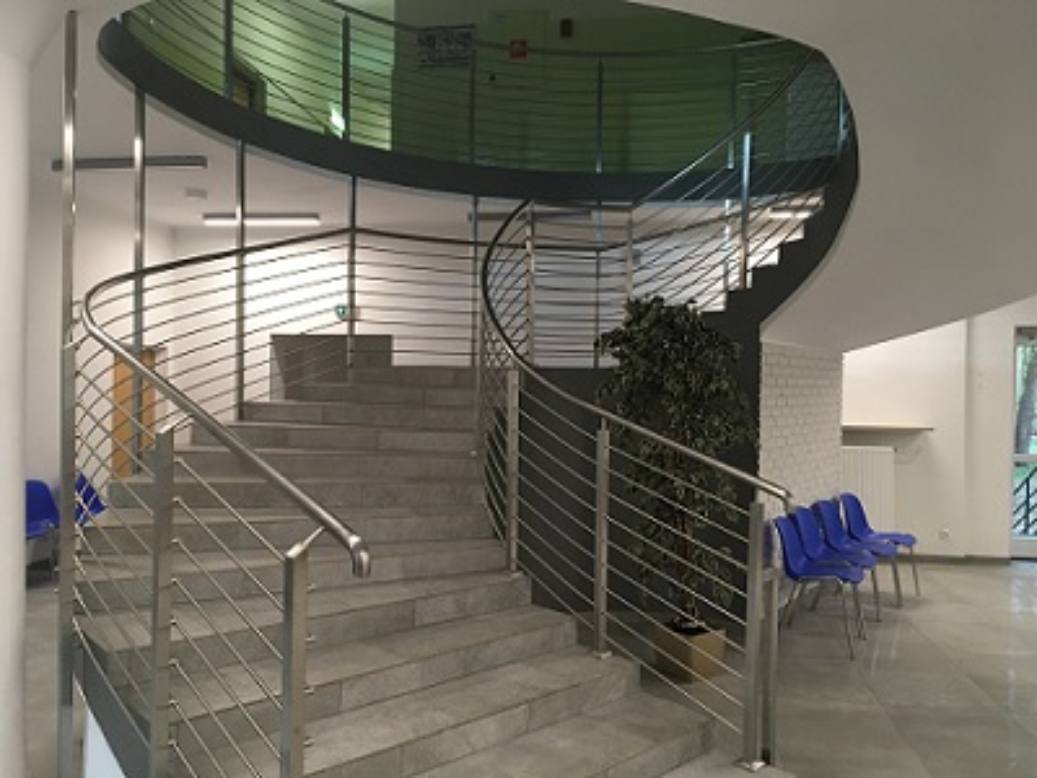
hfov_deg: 61.7
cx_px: 518
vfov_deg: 48.2
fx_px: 869
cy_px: 389
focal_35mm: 29
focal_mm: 4.15
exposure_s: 1/33
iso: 125
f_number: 2.2
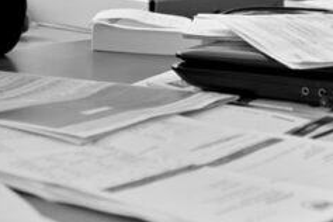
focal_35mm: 164
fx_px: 1517
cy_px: -152
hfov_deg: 12.4
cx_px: -15
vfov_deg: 8.1
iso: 800
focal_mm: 38
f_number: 4
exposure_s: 1/125
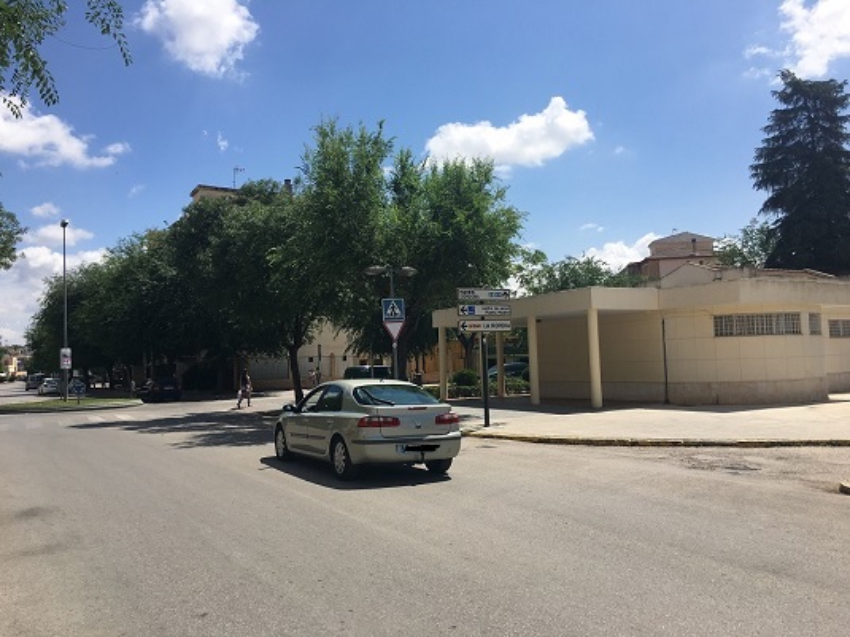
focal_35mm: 29
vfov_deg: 48.2
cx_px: 425
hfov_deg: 61.7
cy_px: 318
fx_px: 712
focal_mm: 4.15
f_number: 2.2
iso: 25
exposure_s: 1/2262
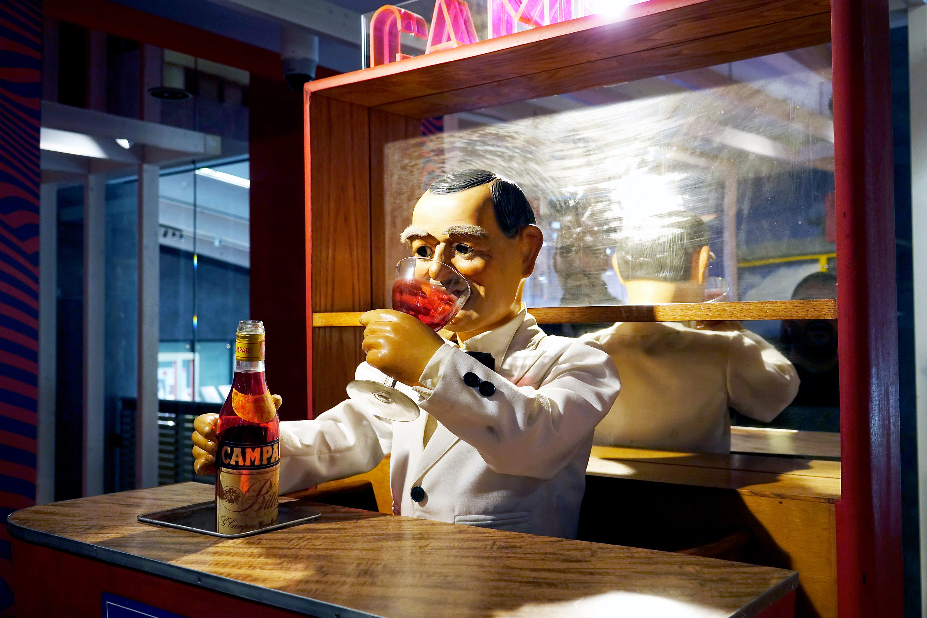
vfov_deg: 38.9
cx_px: 464
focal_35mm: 34
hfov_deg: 55.8
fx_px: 875
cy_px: 309
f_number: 2.8
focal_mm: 12.63
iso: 400
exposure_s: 1/80
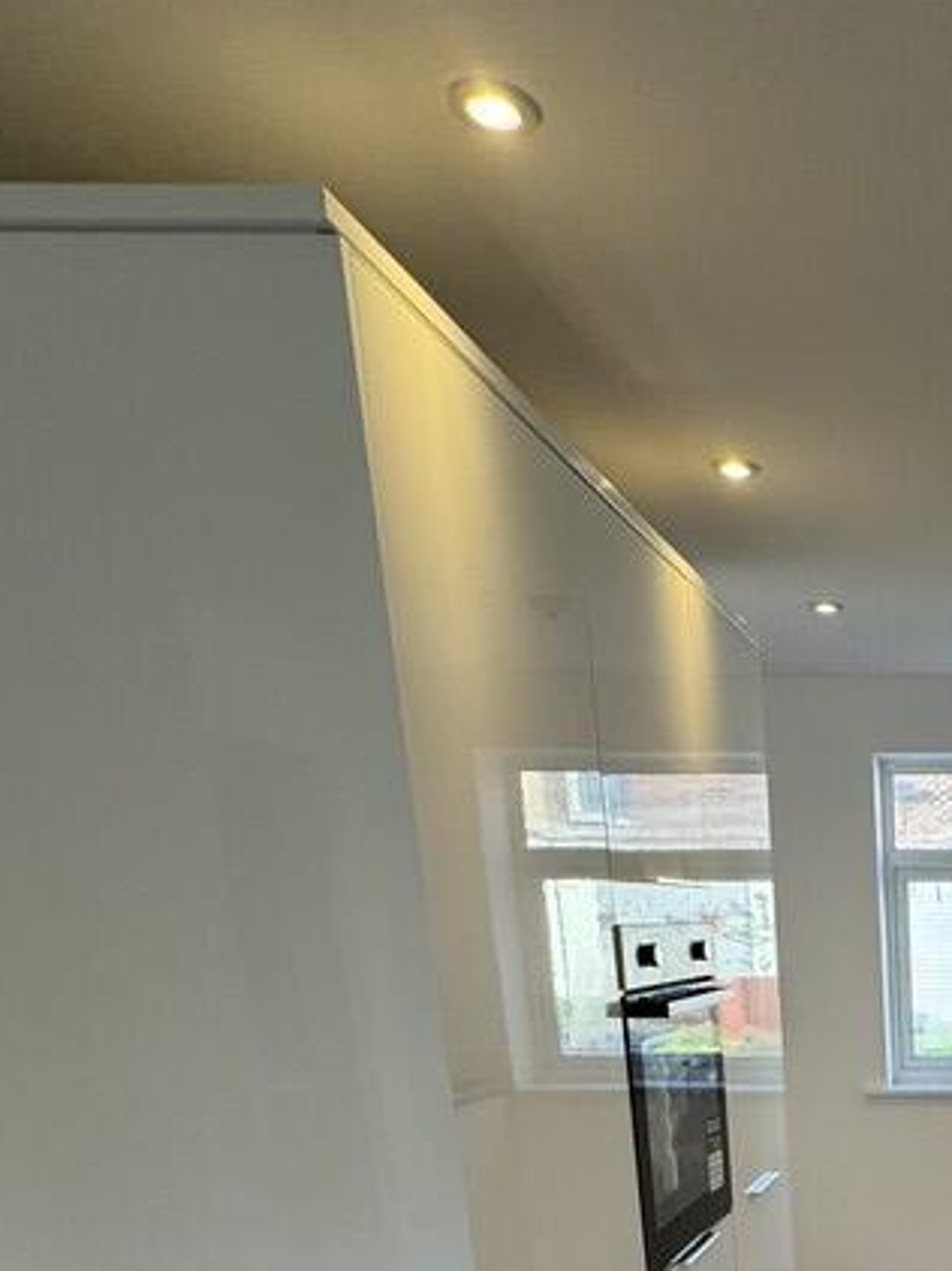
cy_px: 1286
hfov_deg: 35.8
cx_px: 1039
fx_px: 1248
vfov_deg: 45.2
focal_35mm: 34
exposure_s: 1/100
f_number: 2.2
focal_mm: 2.22
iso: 80
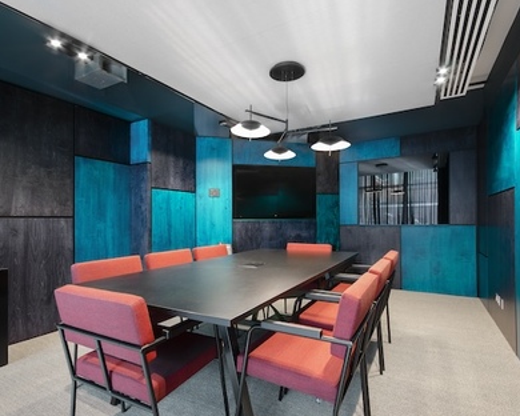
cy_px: 217
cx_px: 259
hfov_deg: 86.4
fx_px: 277
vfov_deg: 73.8
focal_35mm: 18
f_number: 8
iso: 100
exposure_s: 2
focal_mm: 10
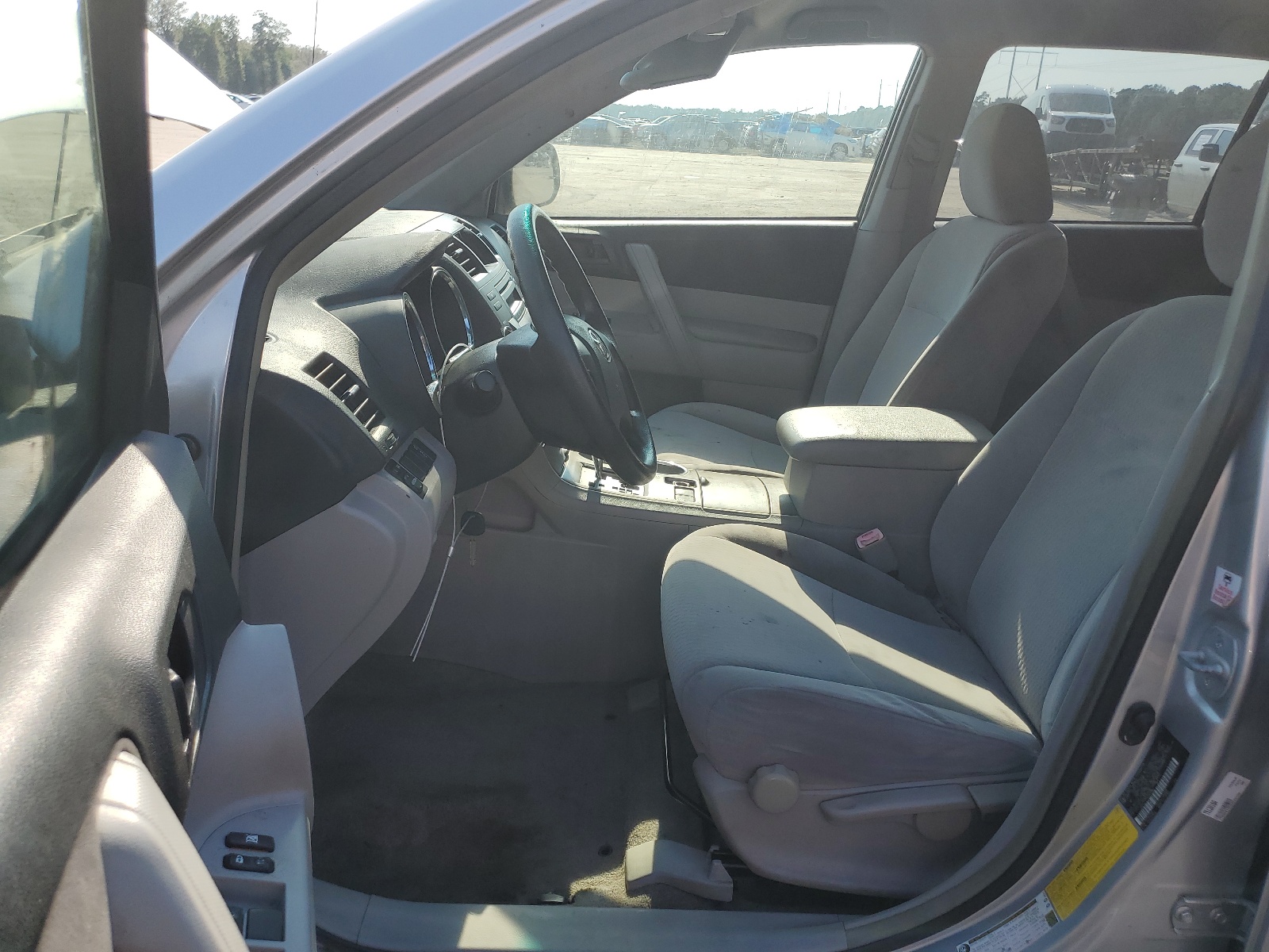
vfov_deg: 53.1
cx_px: 634
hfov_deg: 67.3
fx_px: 953
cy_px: 476
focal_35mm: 26
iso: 50
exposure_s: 1/2000
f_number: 1.5
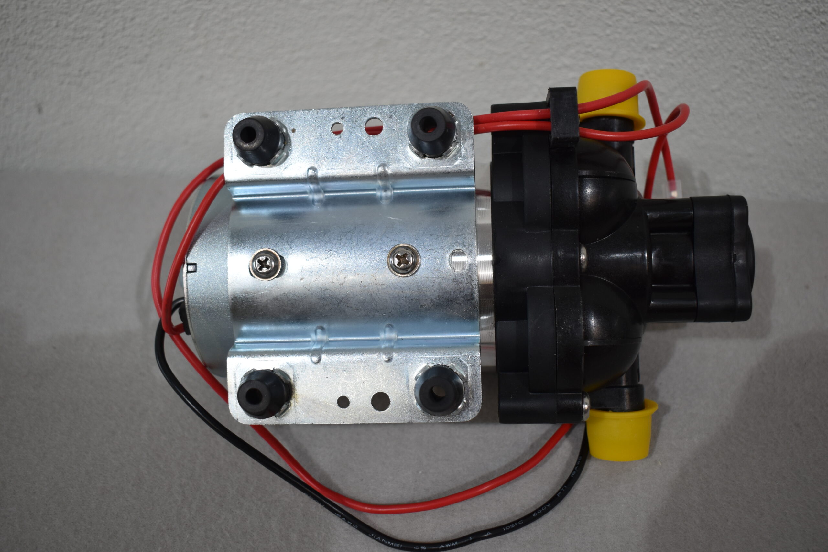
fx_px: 828
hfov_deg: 53.1
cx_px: 414
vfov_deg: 36.9
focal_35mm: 36
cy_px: 276
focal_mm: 24
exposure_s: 1/250
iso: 400
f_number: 4.5
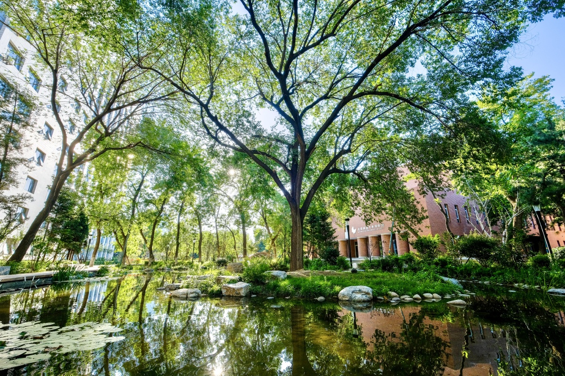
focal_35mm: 15
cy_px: 188
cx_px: 282
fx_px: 235
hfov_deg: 100.4
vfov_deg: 77.3
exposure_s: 1/480
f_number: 8
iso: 640
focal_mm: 10
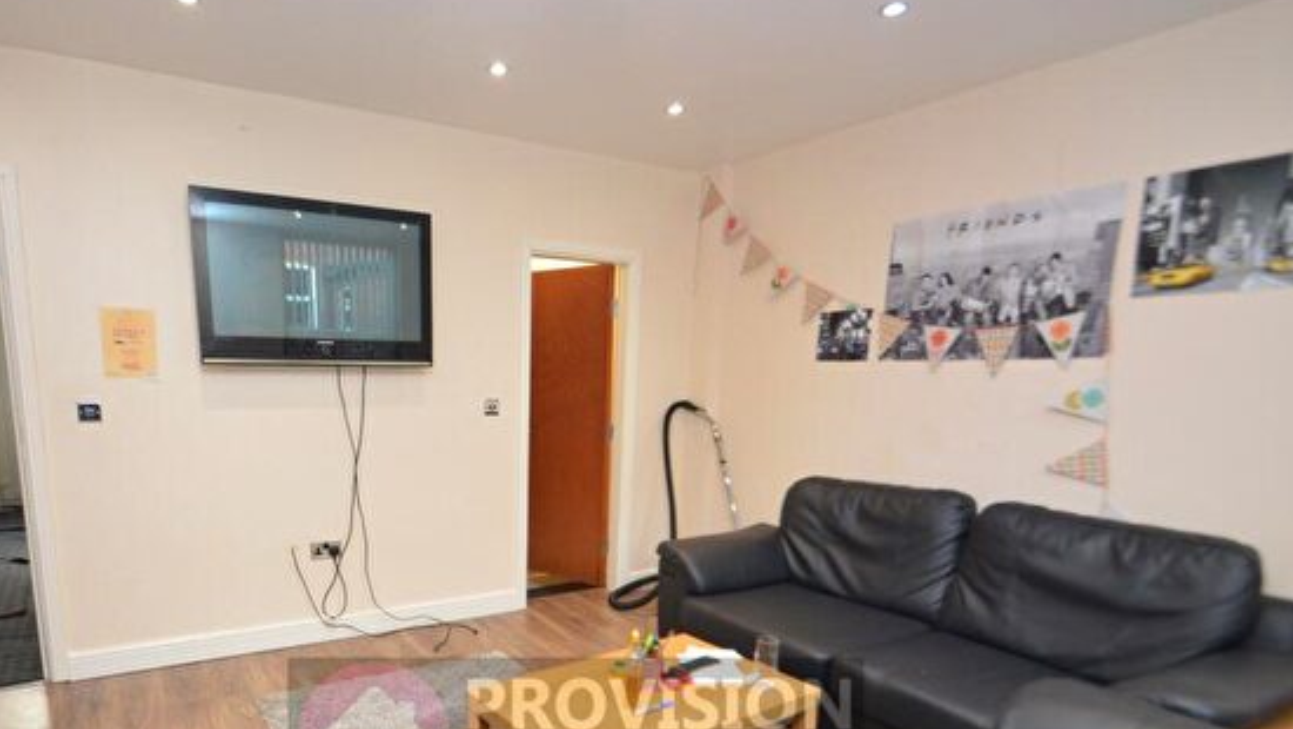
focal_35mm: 20
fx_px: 686
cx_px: 541
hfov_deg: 85.9
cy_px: 515
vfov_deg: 54.2
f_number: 4
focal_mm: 10
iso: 720
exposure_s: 1/60
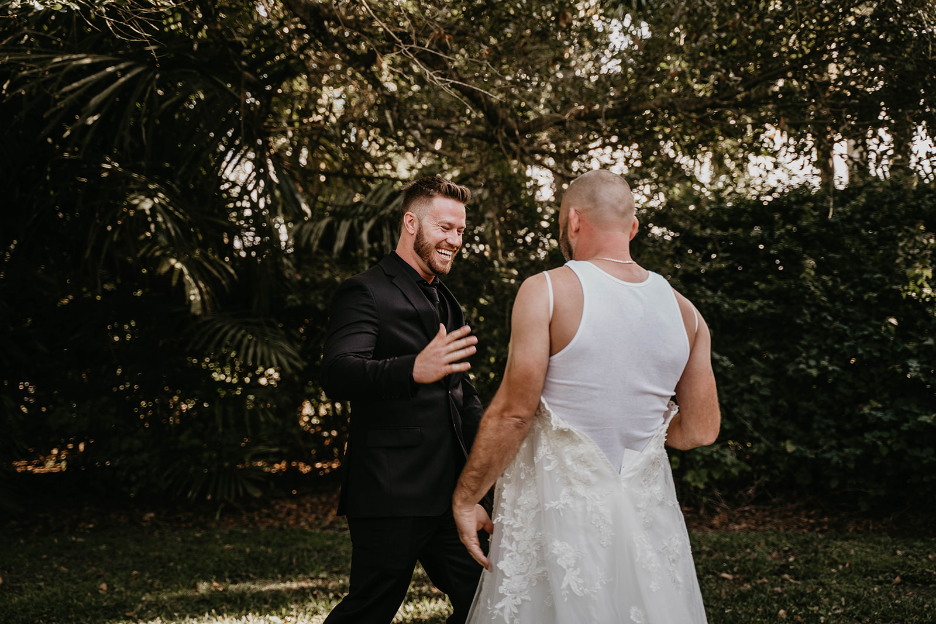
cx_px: 468
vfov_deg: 25.1
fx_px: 1404
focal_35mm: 54
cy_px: 312
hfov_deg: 36.9
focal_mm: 54
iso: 250
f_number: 2.8
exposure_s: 1/250
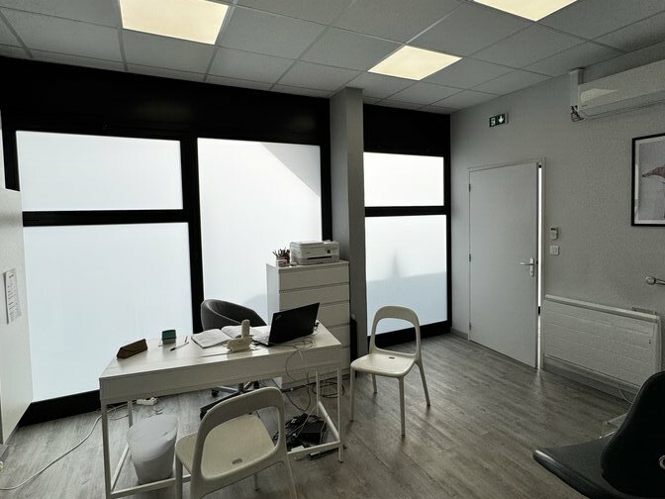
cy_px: 232
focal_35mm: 20
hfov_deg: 81.7
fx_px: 384
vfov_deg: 65.9
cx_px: 348
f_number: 2.2
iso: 40
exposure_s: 1/831
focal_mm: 2.22
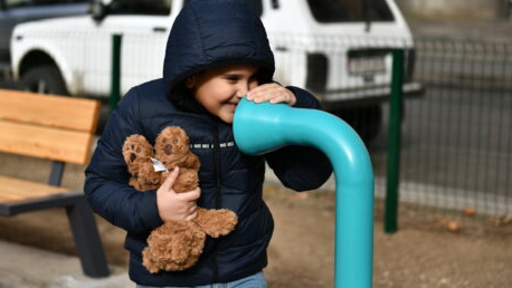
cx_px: 239
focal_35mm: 80
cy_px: 117
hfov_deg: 26.5
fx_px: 1086
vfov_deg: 15.1
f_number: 3.2
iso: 200
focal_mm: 70
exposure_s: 1/2000
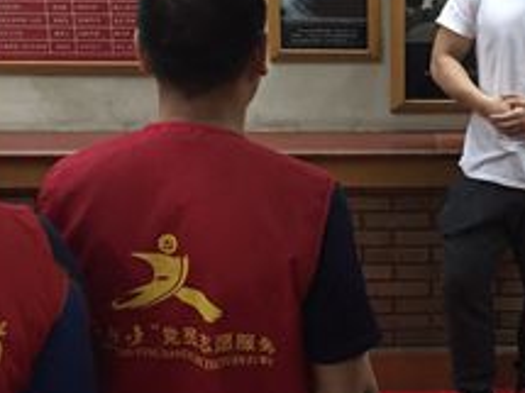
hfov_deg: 23.5
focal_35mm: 81
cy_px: 159
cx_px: 474
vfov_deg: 18.2
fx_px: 1228
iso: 250
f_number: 2.2
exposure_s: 1/20
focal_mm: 4.15
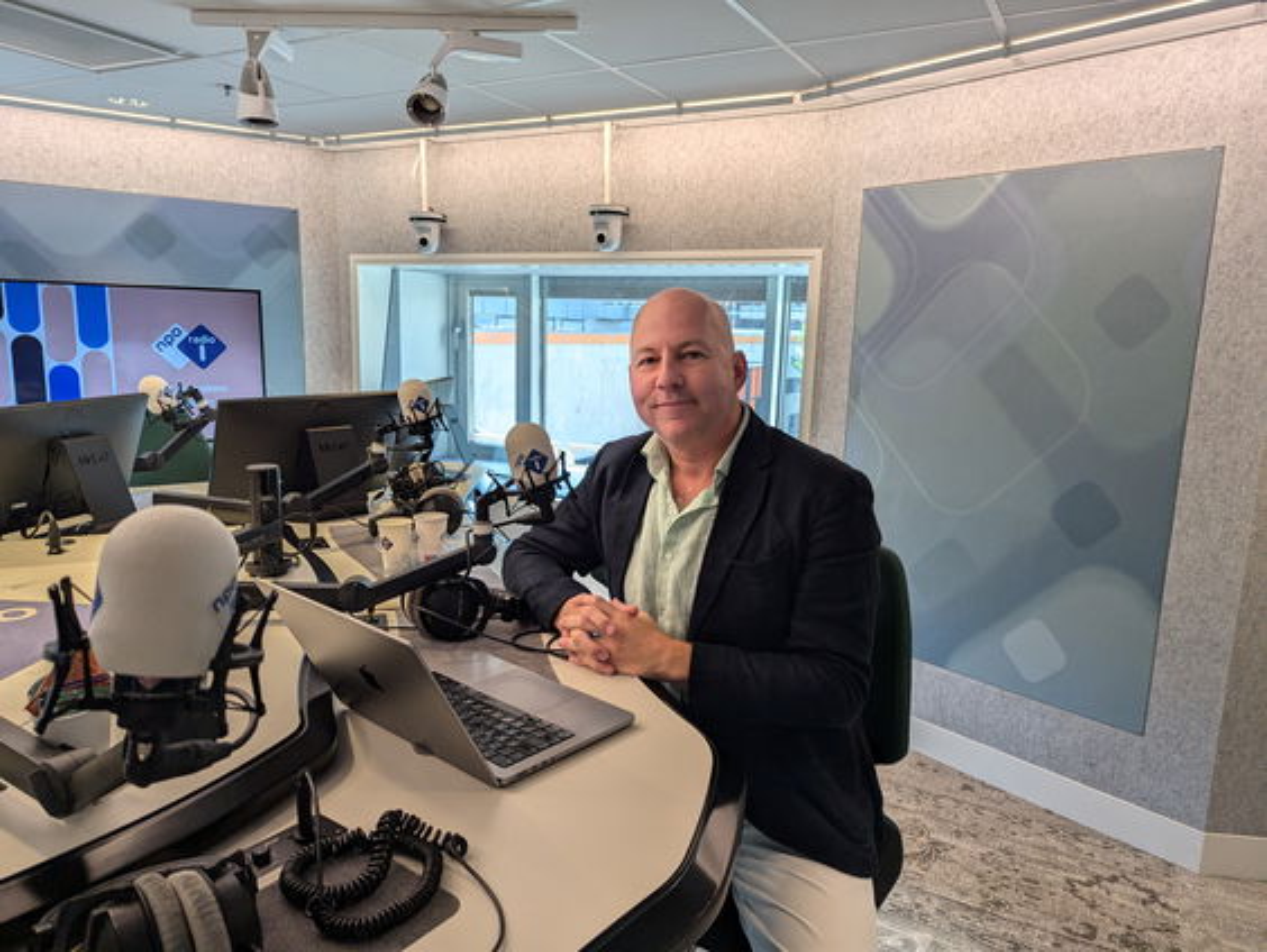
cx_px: 634
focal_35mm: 24
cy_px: 476
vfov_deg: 56.9
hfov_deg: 71.5
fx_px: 879
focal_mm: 6.81
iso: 52
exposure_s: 1/84
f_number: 1.85
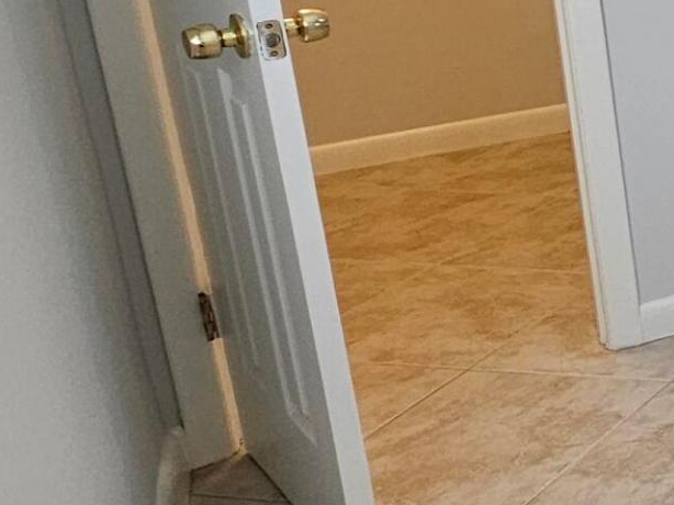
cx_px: 1390
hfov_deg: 18.4
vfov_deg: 23.2
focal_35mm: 61
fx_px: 1187
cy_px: 22
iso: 125
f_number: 2.2
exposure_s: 1/60
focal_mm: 2.2
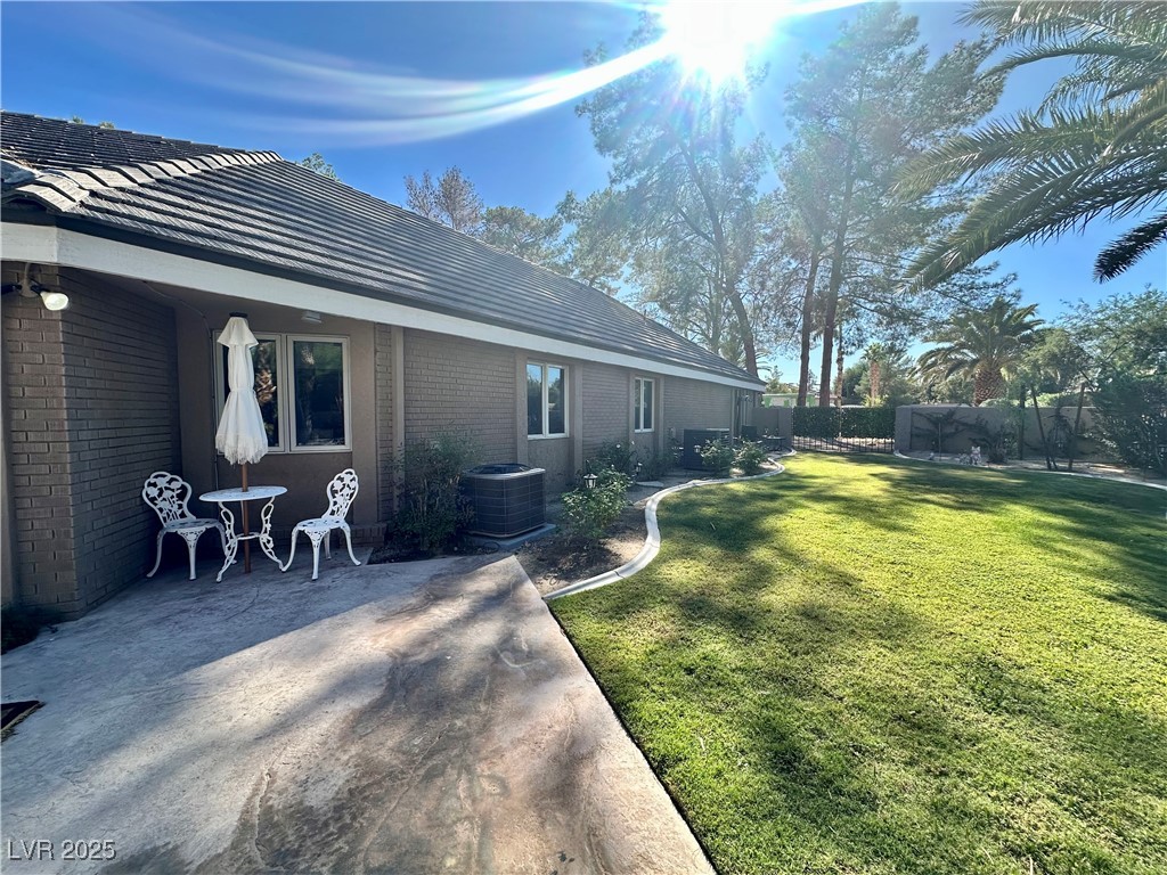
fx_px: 472
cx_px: 584
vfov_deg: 85.7
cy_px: 438
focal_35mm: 14
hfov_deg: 102.1
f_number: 2.2
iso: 40
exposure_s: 1/754
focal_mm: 2.22
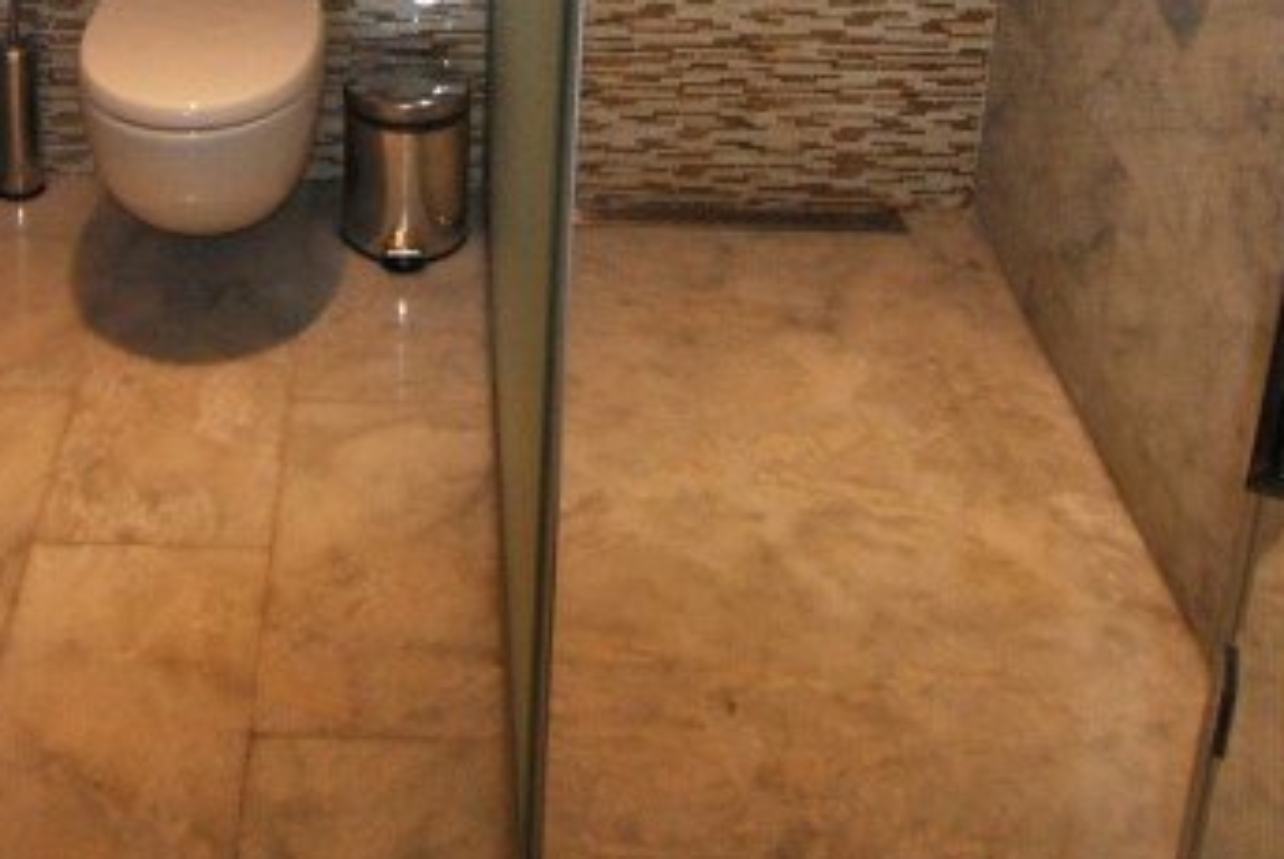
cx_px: 442
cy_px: -194
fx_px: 1785
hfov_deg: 39.2
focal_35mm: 50
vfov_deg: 24.3
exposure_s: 1/60
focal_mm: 10
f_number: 3.5
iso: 200
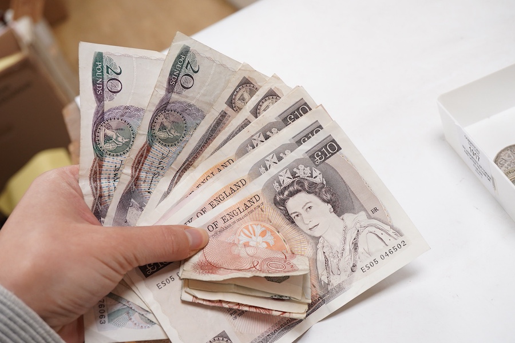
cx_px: 258
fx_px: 644
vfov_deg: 29.9
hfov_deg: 43.6
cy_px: 172
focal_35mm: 45
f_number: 9
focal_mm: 30
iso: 1250
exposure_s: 1/125
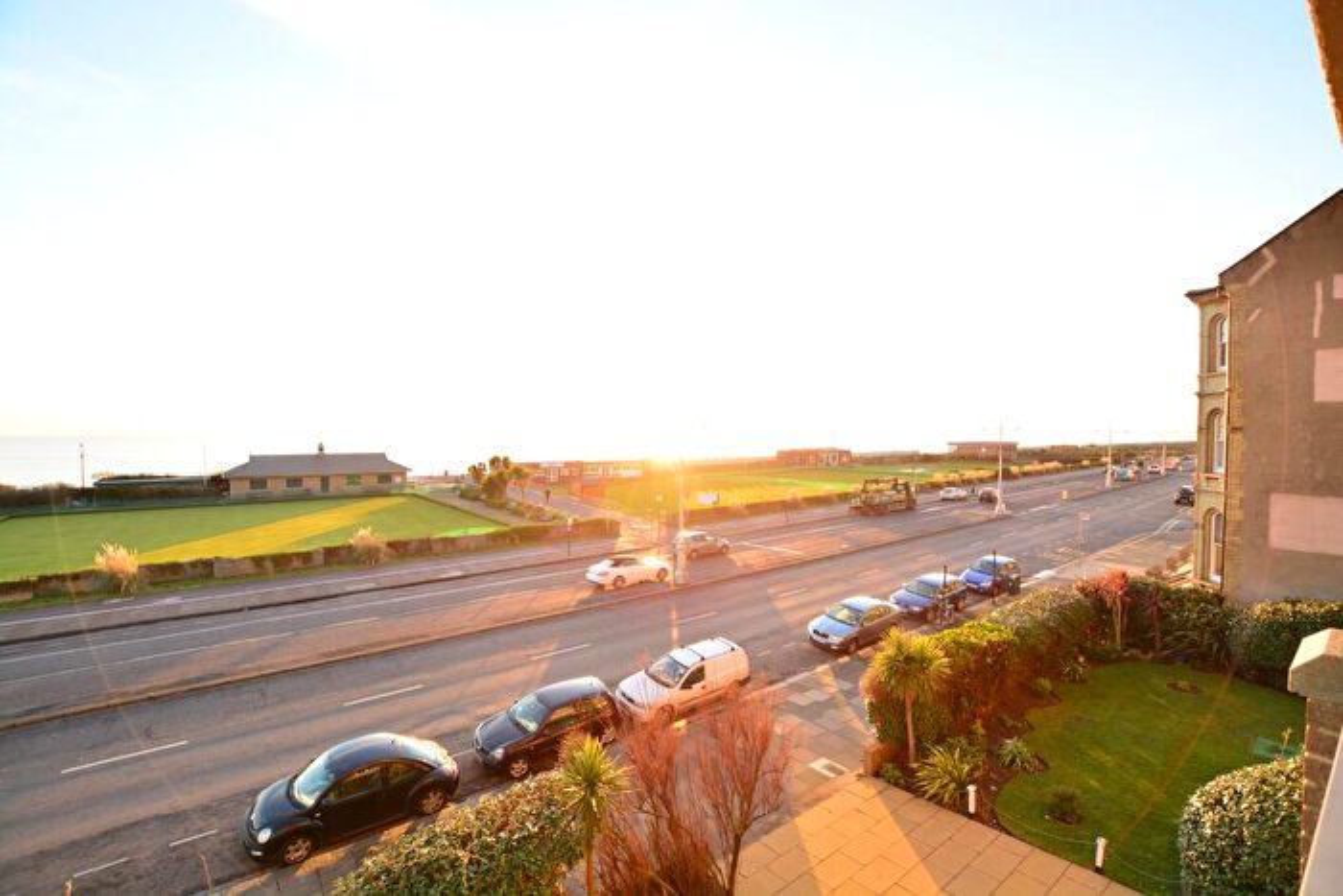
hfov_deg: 100.4
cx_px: 672
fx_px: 560
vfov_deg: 77.4
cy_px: 448
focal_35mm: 15
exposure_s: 1/80
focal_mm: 10
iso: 125
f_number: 4.5
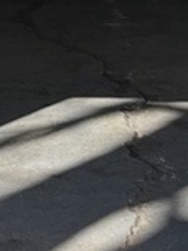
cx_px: -2
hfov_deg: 8.0
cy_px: -233
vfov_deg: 10.0
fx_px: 1340
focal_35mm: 185
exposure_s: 1/1862
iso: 50
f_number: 1.6
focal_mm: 5.1
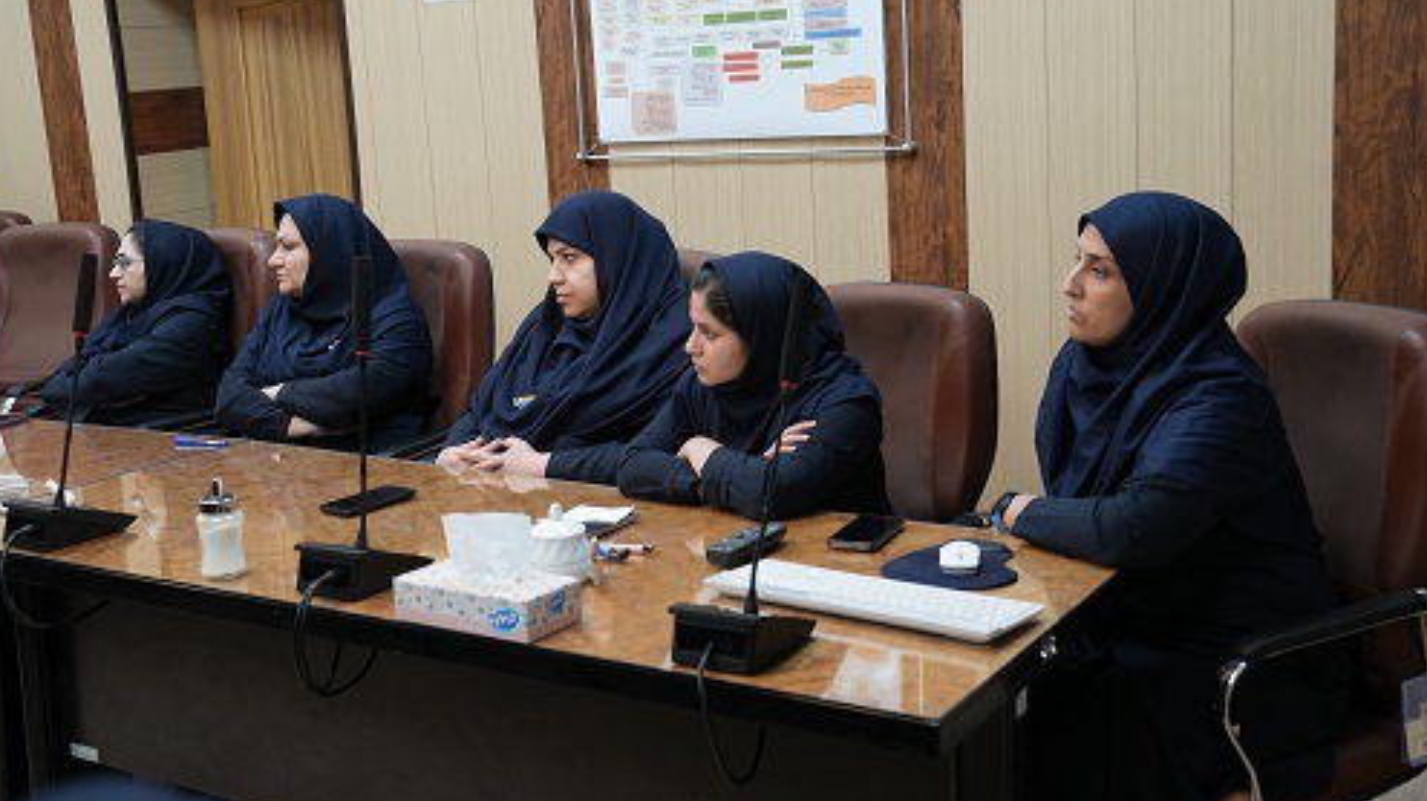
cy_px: 334
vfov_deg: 27.6
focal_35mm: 43
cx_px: 703
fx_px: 1626
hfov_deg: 47.4
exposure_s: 1/160
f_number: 4
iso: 1000
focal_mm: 40
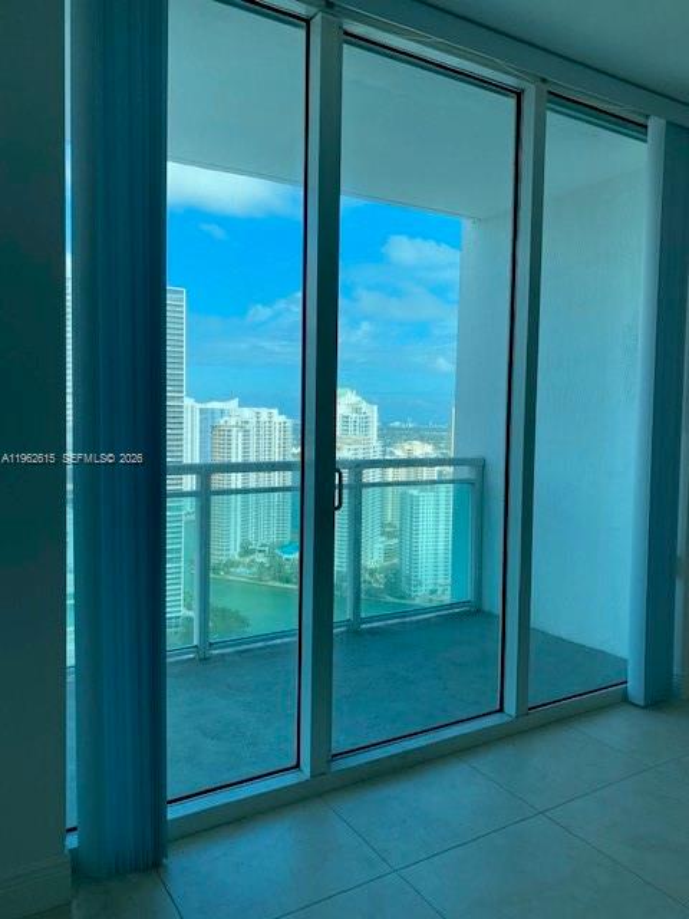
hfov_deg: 53.1
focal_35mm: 26
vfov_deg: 67.3
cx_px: 344
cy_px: 460
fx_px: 690
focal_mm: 4.25
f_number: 1.8
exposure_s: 1/1316
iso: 32
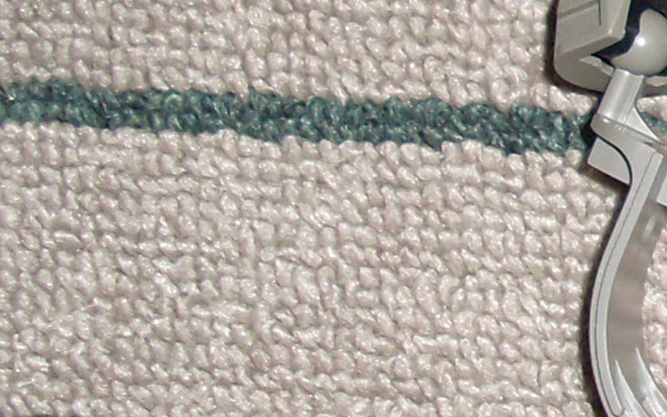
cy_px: 48
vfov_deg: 8.3
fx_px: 2854
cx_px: 1132
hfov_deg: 12.4
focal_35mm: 157
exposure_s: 1/45
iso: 100
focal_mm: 6.3
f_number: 7.7
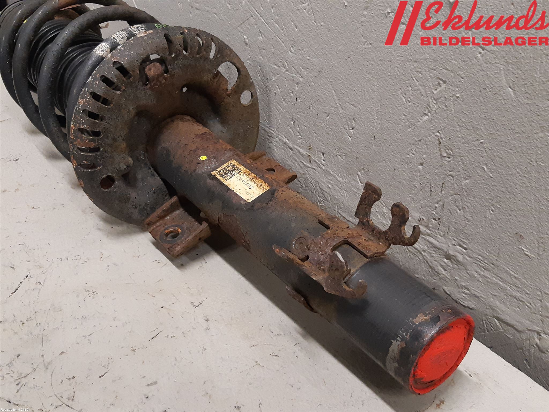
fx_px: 412
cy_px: 206
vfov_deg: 53.1
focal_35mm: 26
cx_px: 274
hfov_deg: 67.3
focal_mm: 3.93
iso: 200
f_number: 1.7
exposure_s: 1/50
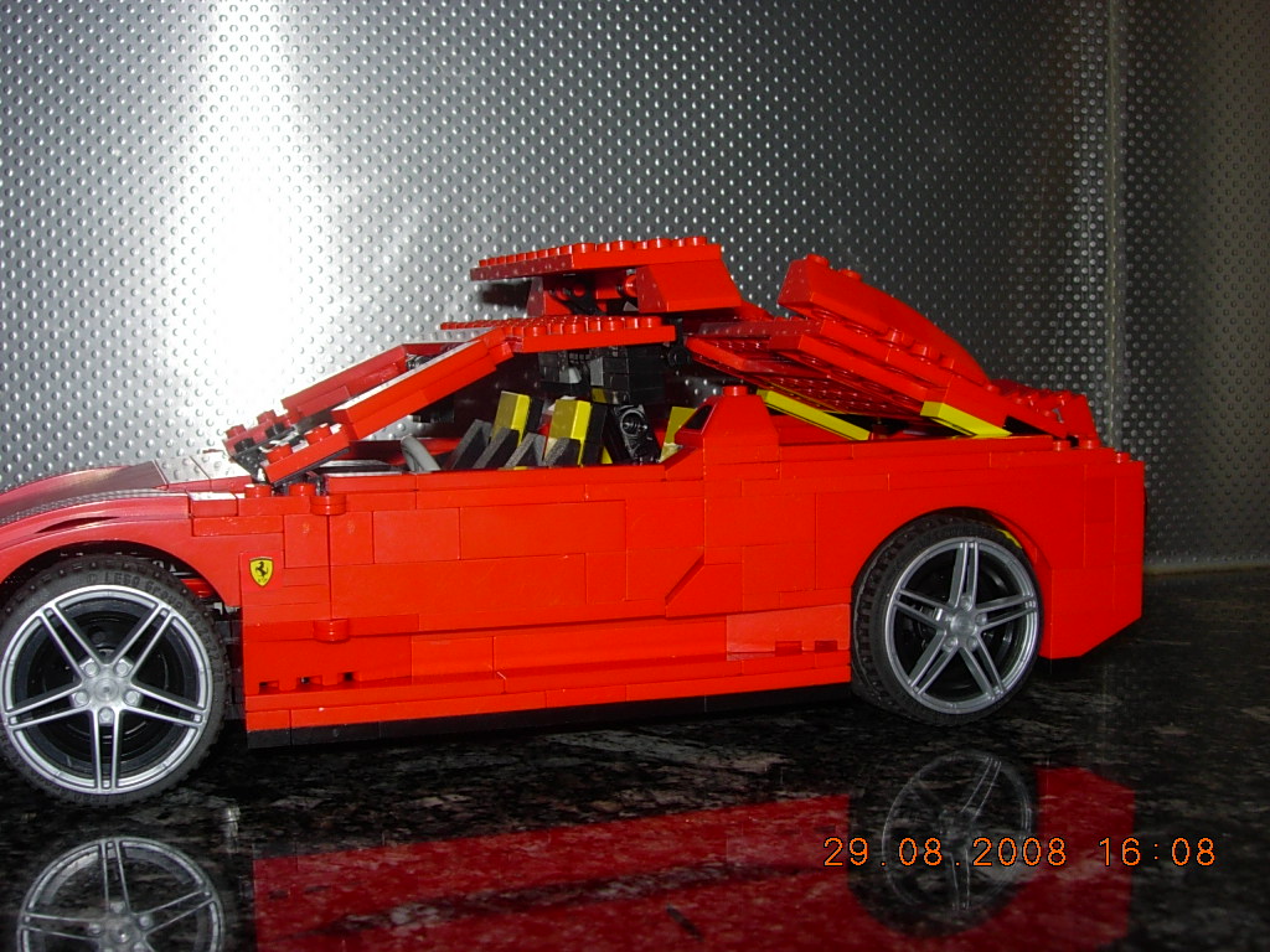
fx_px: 1504
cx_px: 635
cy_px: 476
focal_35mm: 41
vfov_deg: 35.1
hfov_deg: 45.8
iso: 79
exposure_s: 1/64
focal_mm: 8.5
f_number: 4.9
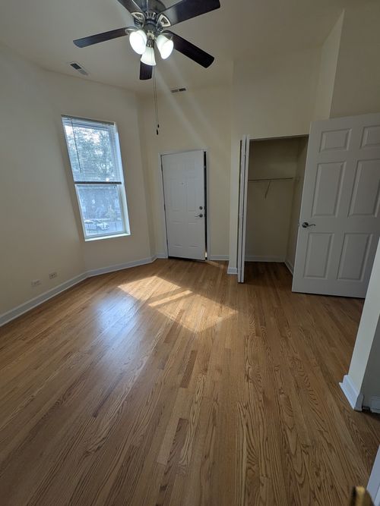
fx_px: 190
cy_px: 253
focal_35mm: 13
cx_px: 190
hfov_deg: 89.9
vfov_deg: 106.2
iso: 40
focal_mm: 1.54
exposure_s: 1/129
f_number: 2.2
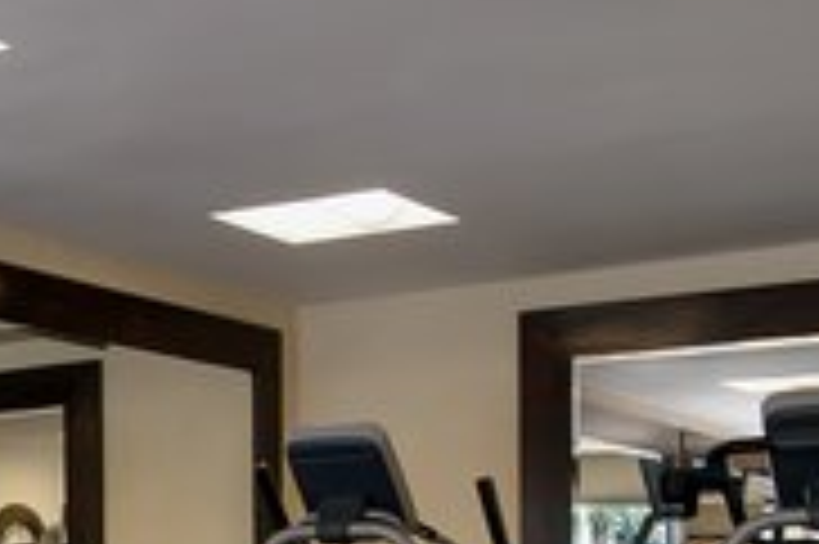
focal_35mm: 79
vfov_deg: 16.2
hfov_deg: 23.3
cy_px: 728
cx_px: -189
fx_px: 1796
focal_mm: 18
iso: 200
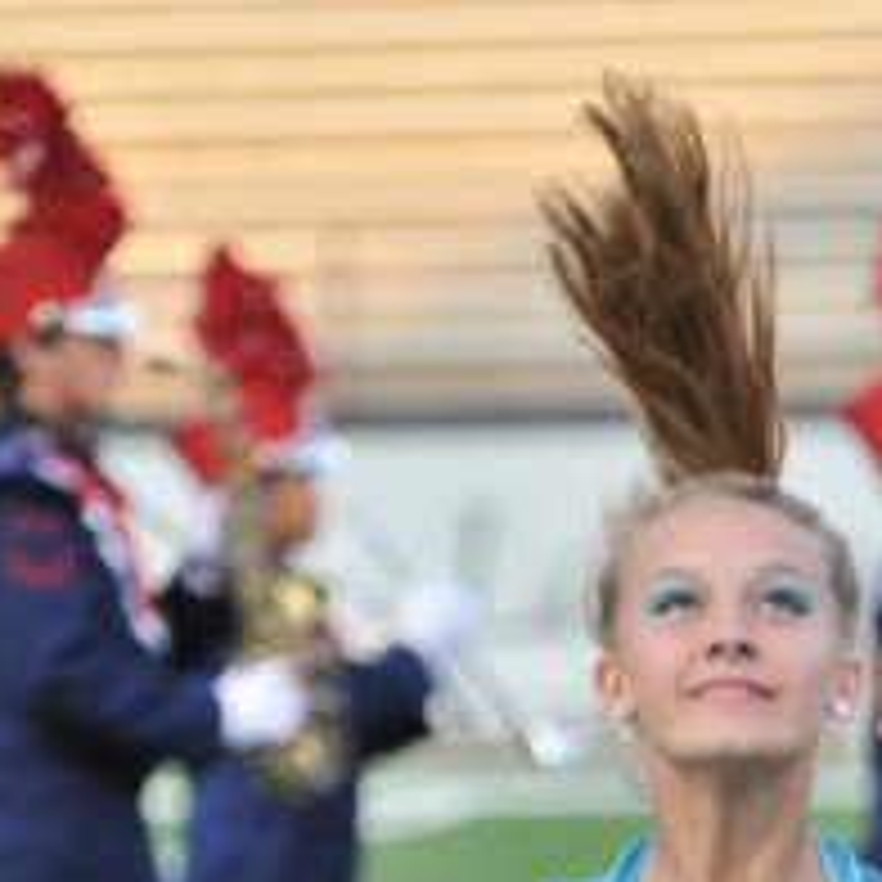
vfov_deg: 3.3
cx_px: 781
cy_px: 1305
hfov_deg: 3.3
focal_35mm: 526
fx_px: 15172
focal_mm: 135
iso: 200
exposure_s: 1/500
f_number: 2.8
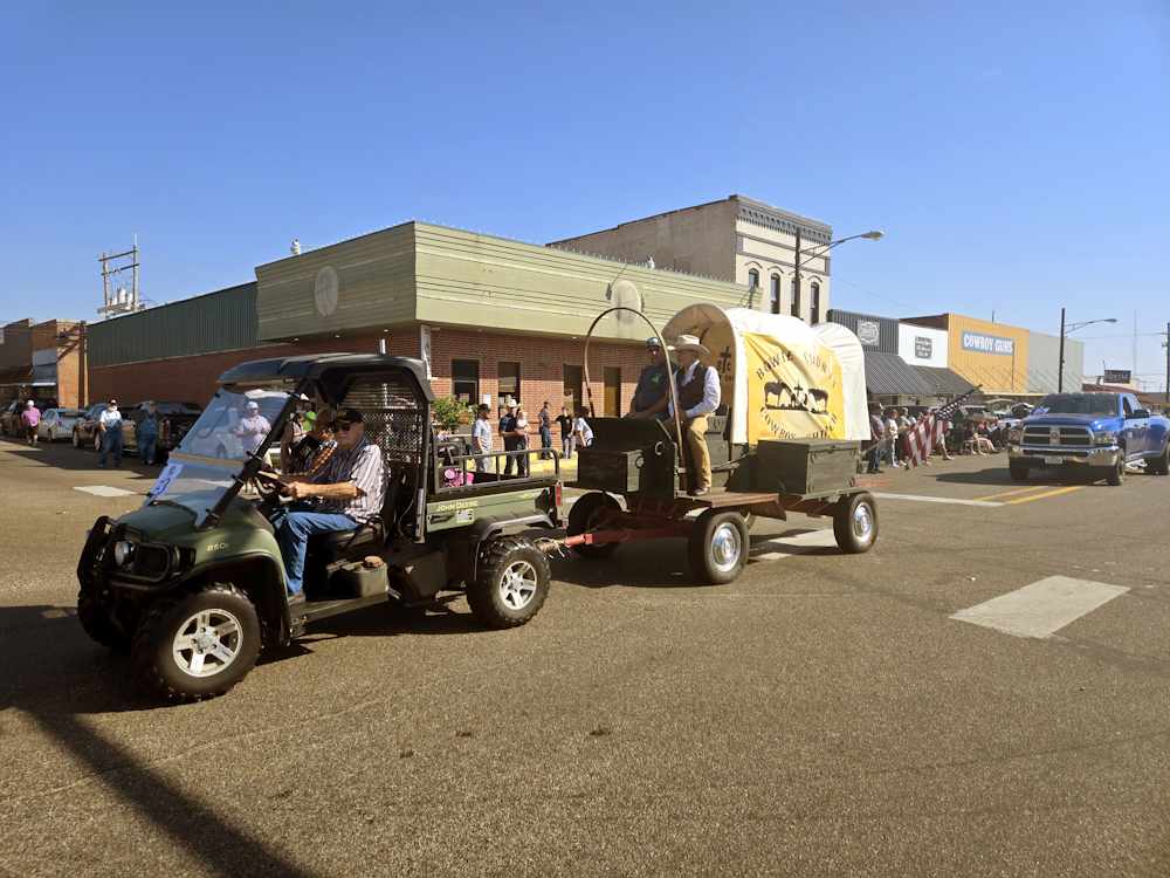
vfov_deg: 58.9
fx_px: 777
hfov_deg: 73.9
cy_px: 439
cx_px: 585
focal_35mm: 23
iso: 25
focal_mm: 5.4
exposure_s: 1/1780
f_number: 1.8
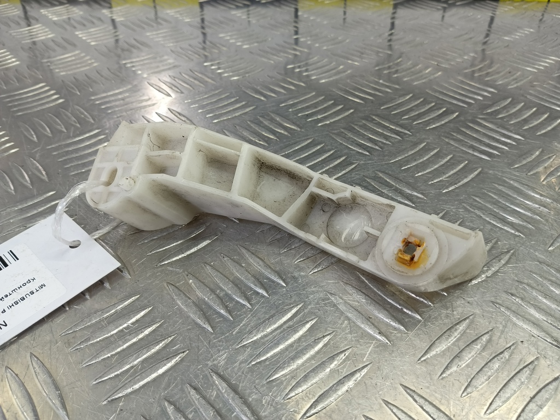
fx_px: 372
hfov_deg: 73.9
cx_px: 280
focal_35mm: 23
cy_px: 210
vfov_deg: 58.9
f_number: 1.6
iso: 104
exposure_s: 1/50
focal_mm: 4.11
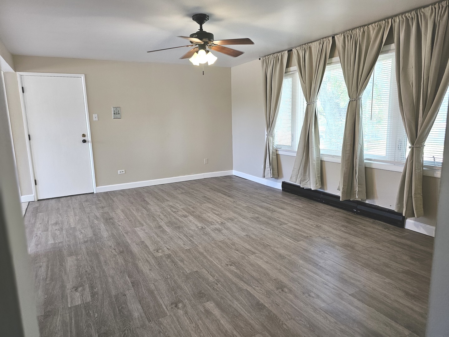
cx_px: 224
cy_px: 168
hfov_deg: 73.9
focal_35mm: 23
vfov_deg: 58.9
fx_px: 298
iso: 200
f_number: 1.7
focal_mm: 6.3
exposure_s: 1/120
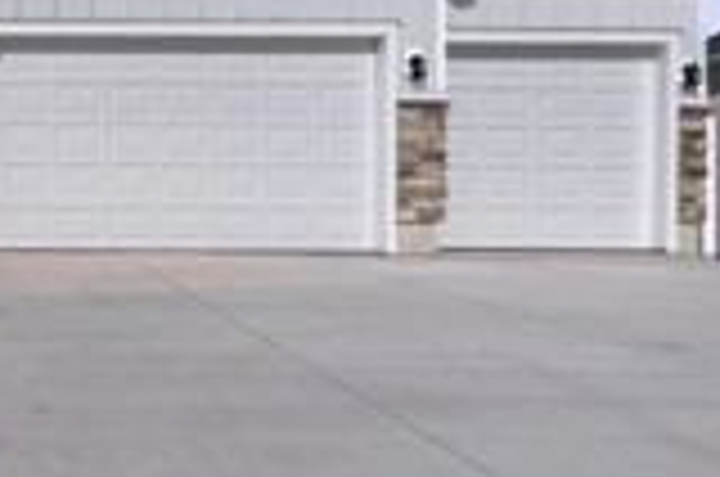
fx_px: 823
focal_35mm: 41
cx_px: -90
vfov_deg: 31.2
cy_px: 76
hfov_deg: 38.3
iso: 160
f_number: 9
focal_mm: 11
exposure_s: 1/1000
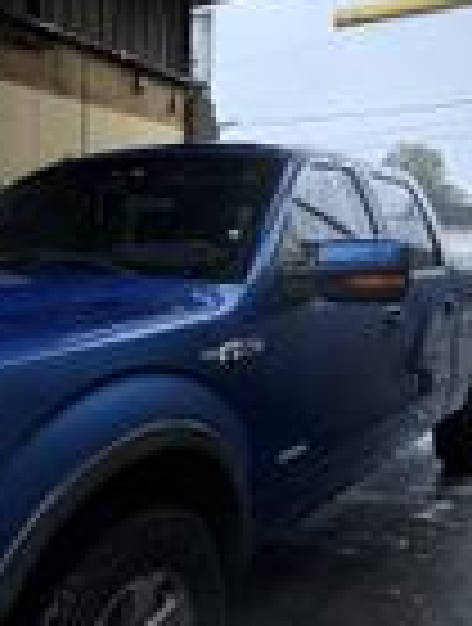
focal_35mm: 38
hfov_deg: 36.7
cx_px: 103
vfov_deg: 48.7
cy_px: 360
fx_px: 688
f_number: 2.2
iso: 320
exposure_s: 1/120
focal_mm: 2.22
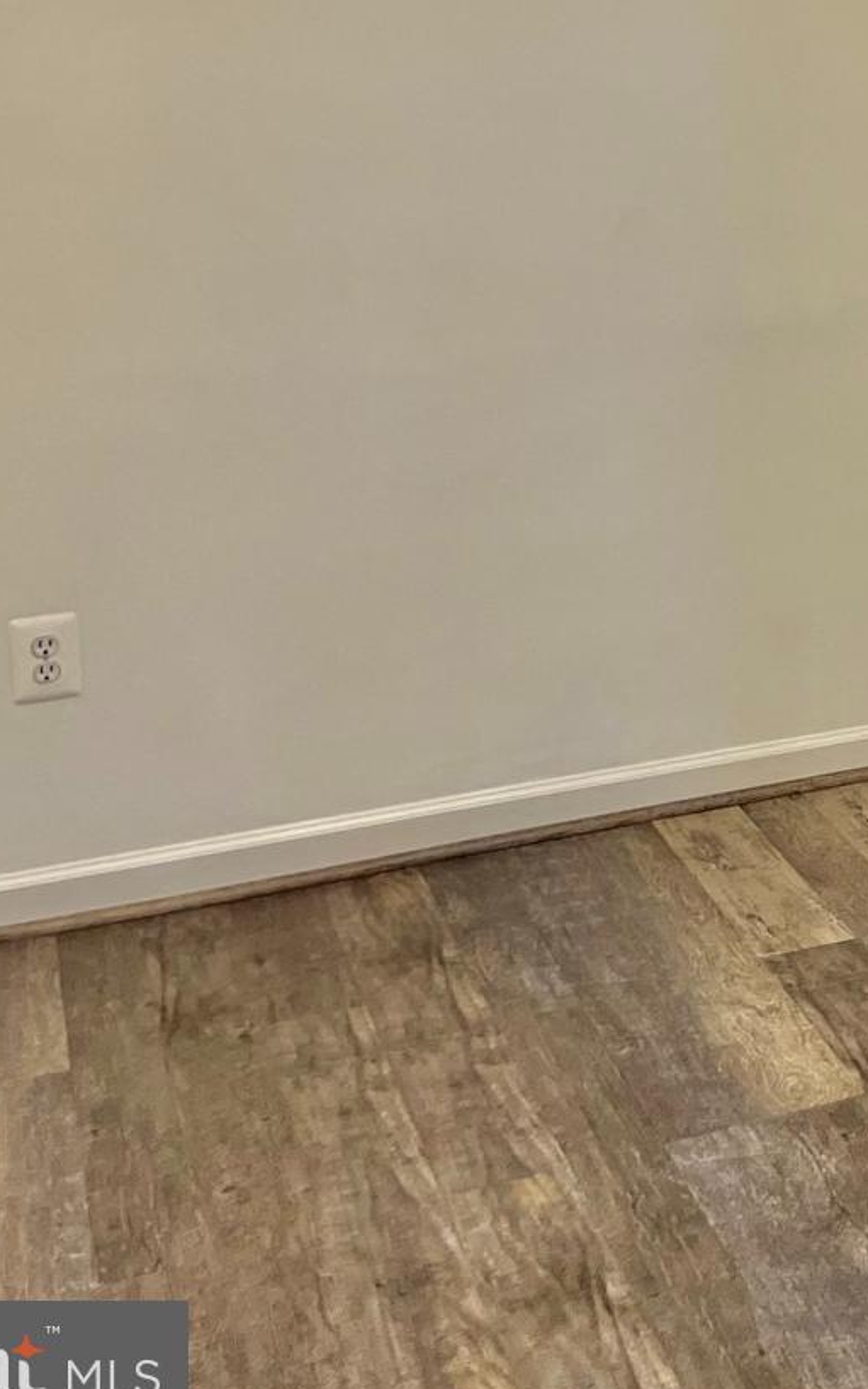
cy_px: 136
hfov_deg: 16.2
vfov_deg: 28.6
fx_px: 2613
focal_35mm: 69
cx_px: 1503
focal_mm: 5.1
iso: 125
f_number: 1.6
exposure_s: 1/120
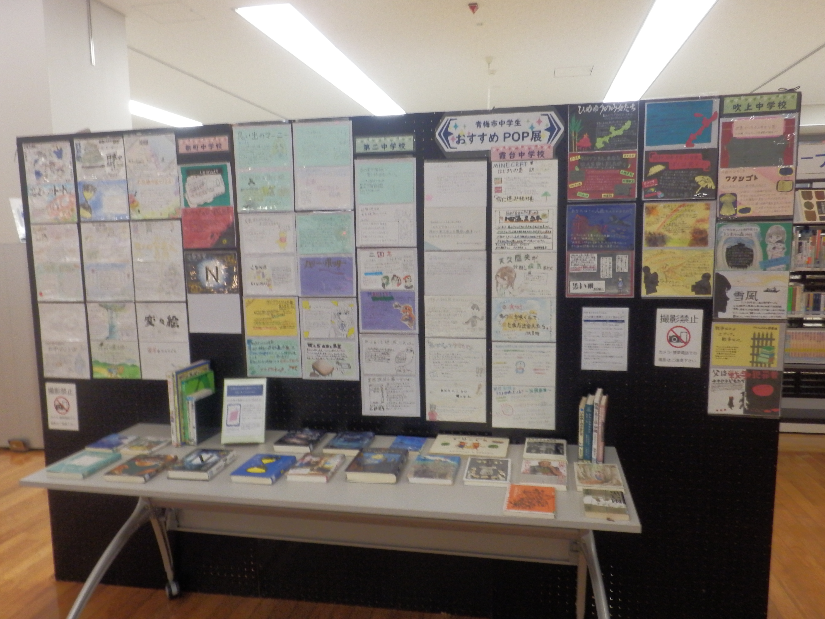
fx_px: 715
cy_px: 310
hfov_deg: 60.0
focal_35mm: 30
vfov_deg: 46.8
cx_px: 412
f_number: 3.5
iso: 500
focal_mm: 5.3
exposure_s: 1/30
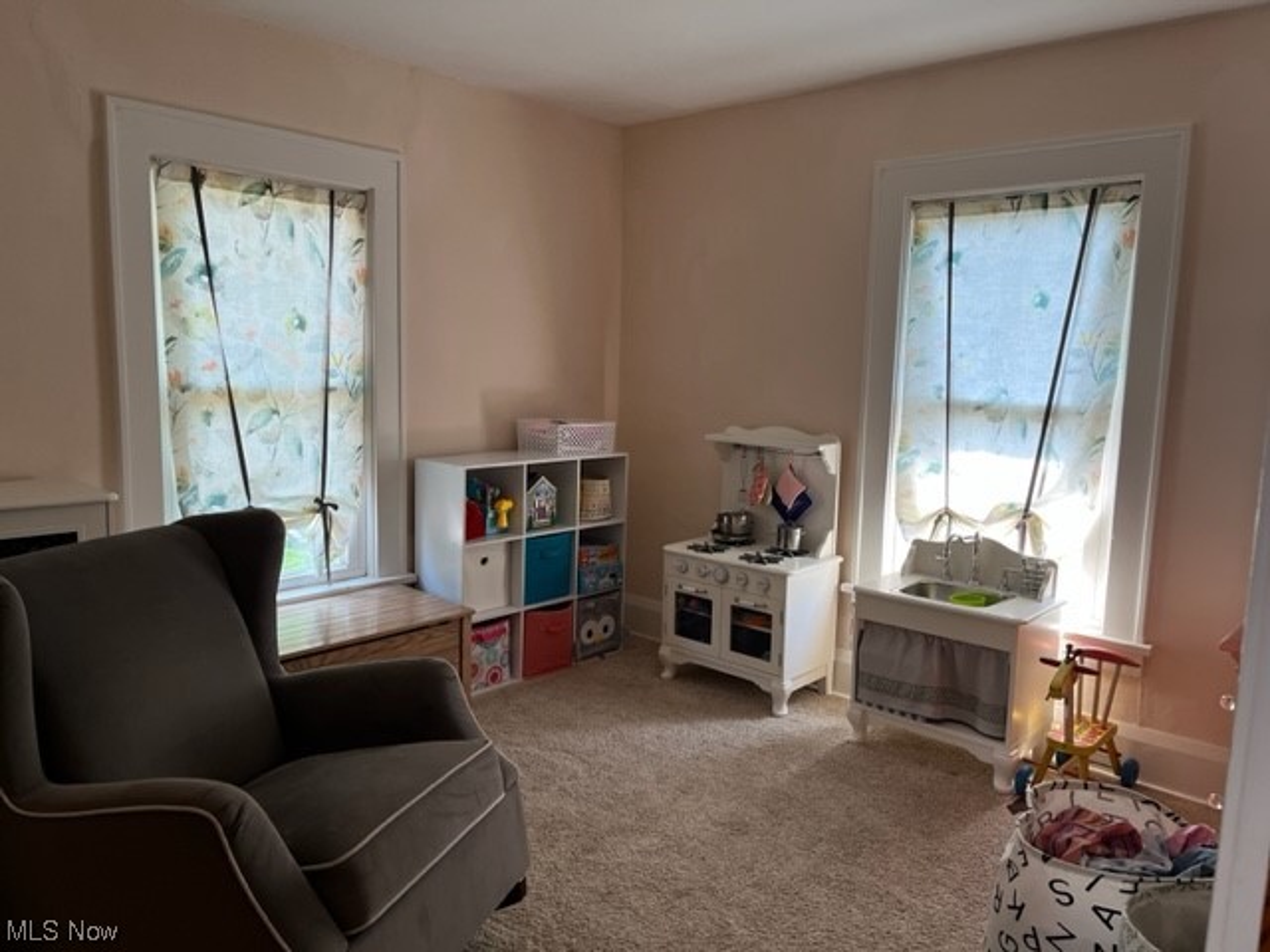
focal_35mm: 26
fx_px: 954
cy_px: 476
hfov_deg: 67.3
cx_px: 635
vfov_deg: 53.1
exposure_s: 1/108
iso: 125
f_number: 1.6
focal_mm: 5.1
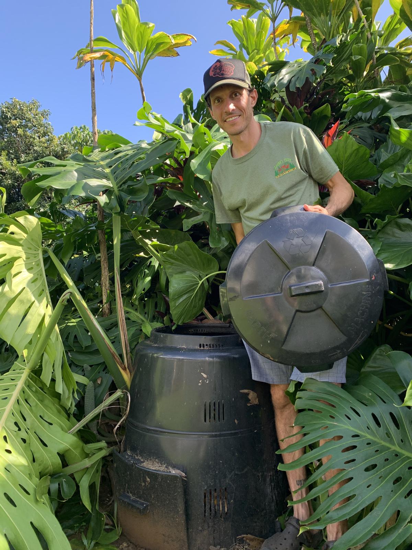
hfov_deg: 53.1
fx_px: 413
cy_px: 275
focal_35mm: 26
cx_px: 206
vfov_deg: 67.3
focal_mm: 4.25
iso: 25
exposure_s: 1/404
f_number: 1.8
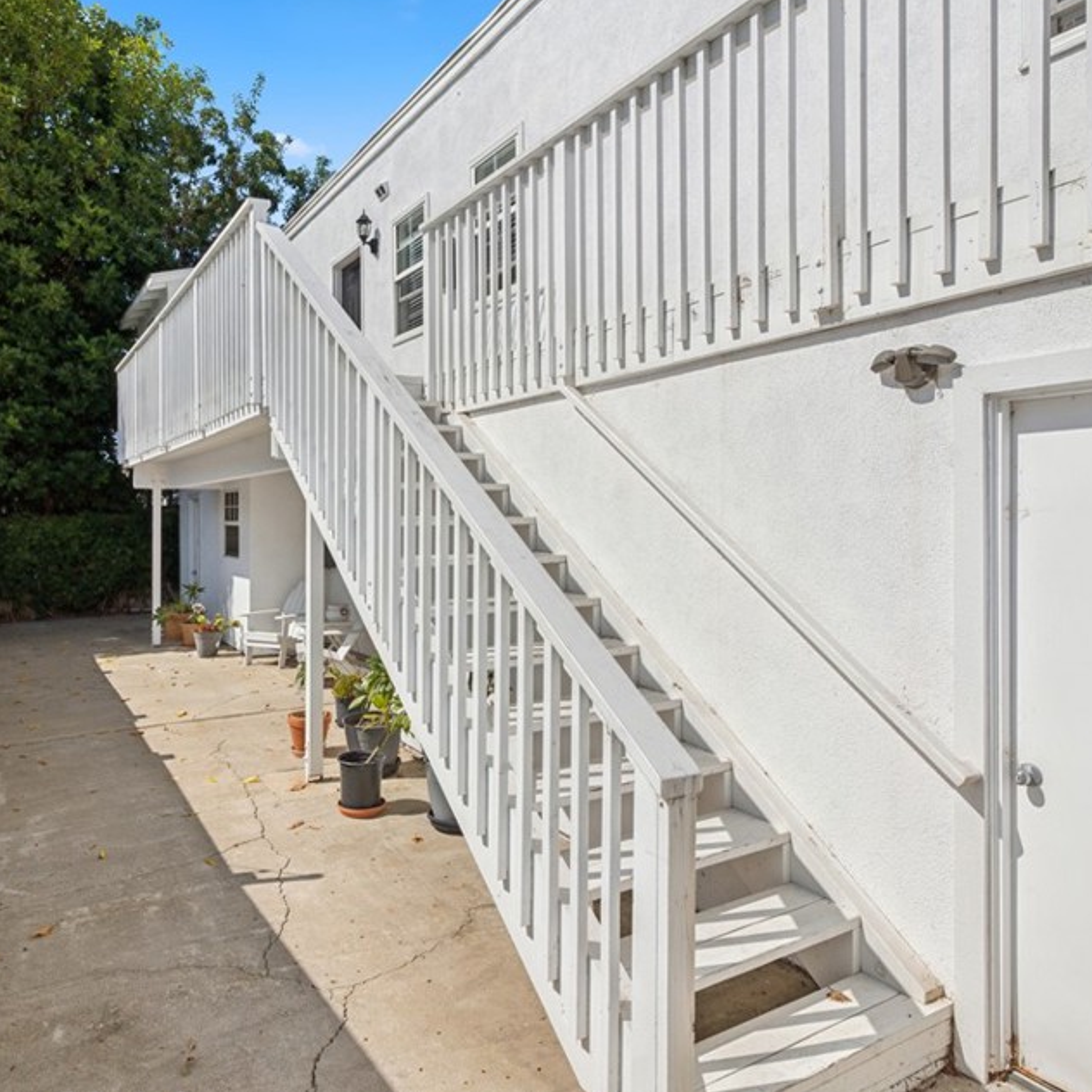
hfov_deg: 69.4
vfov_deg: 69.6
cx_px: 480
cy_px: 545
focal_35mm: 22
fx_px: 785
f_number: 9
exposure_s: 1/1600
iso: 200
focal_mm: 16
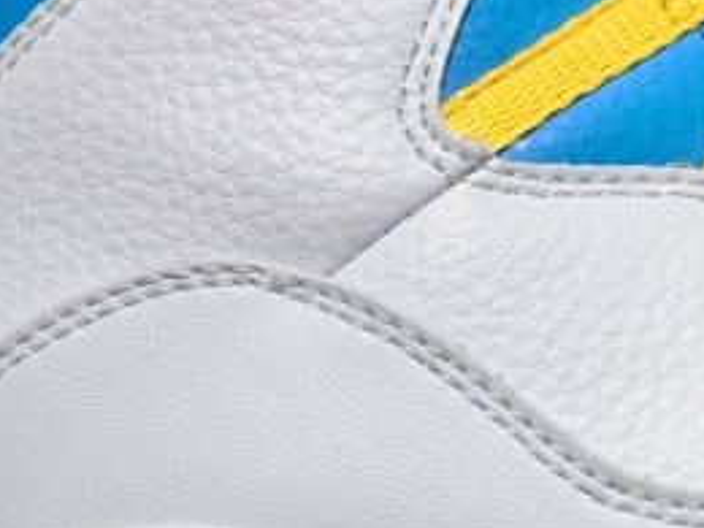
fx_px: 1688
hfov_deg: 22.6
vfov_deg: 17.6
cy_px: 444
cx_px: -5
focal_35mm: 83
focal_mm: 6.98
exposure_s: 1/2079
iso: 640
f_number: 2
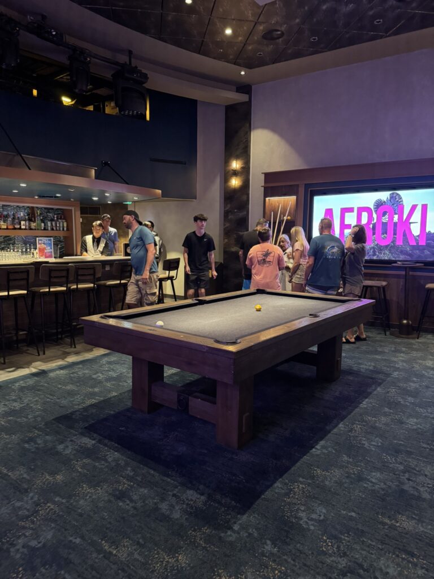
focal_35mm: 24
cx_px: 217
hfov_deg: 56.8
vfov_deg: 71.6
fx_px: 401
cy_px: 290
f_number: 1.78
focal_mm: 6.76
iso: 800
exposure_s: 1/60
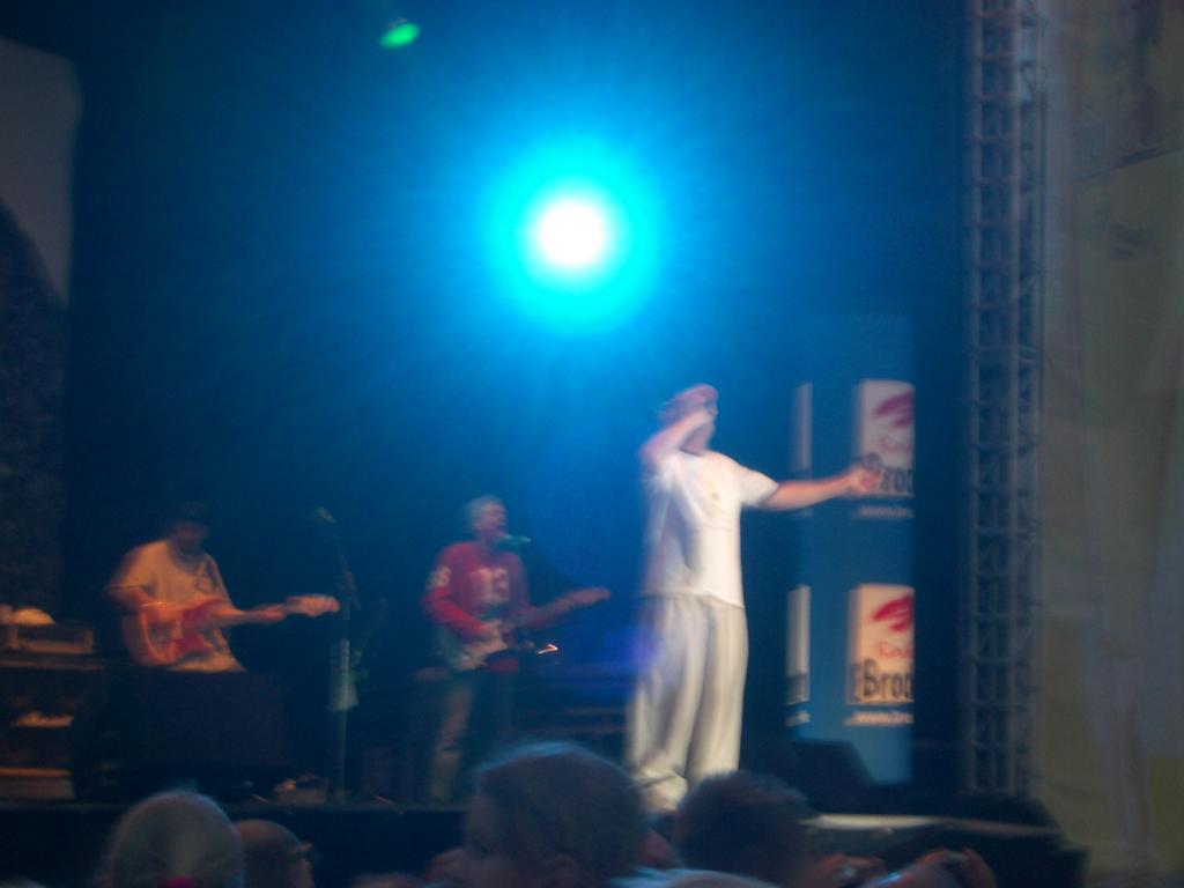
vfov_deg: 14.1
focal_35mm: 105
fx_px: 3591
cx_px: 592
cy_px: 444
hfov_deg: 18.7
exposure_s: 1/8
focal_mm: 17.4
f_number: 4.8
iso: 50
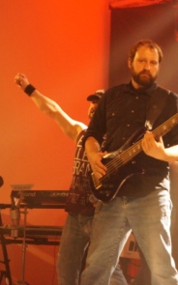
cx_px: 98
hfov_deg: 10.2
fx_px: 993
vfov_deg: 16.4
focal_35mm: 128
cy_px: 143
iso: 3200
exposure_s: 1/60
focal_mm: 55
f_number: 5.6
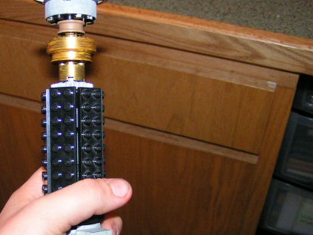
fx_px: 524
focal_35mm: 58
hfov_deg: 32.6
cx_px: 75
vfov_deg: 25.1
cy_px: 150
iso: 200
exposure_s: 1/40
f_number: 2.8
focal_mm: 5.8
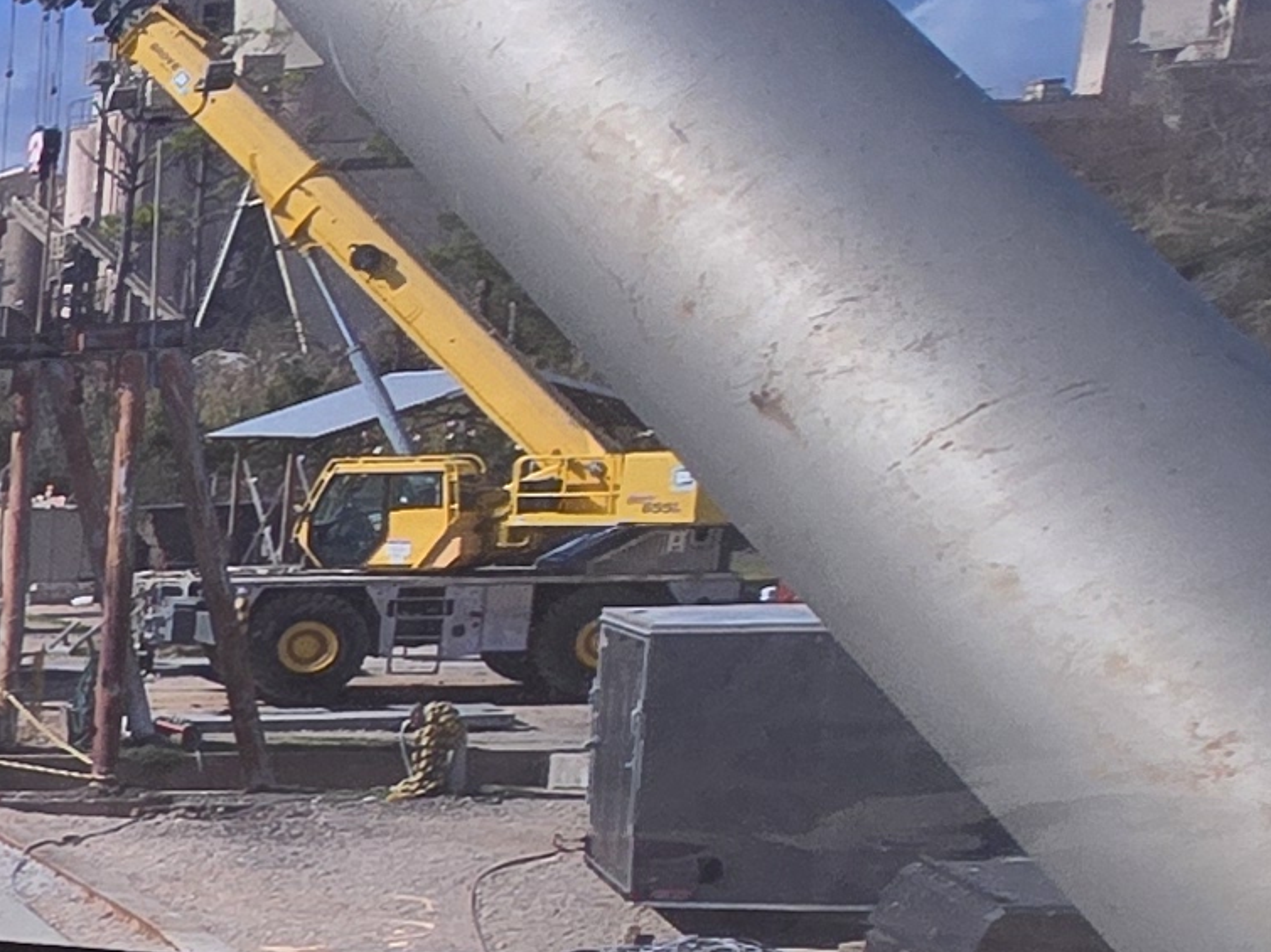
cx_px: -1554
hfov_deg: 16.6
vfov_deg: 20.4
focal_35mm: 69
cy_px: 1011
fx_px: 2533
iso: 50
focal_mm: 2.2
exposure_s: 1/271
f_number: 2.2
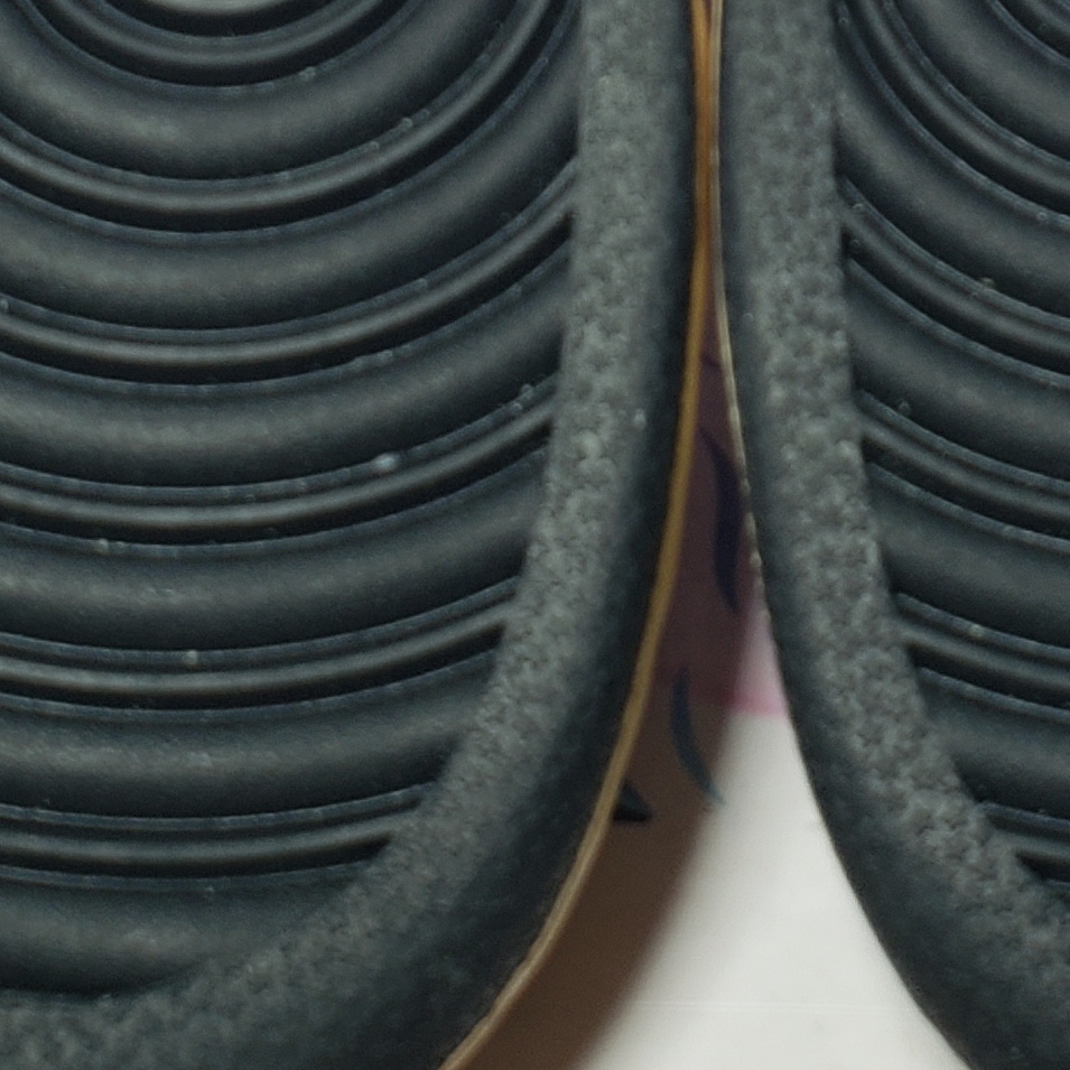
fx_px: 3392
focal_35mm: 97
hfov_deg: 17.8
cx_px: 789
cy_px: -412
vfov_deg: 16.7
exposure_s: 1/110
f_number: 2.4
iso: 50
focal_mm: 4.3
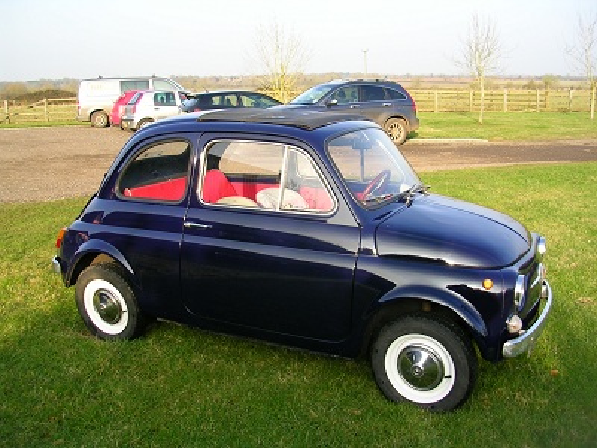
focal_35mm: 38
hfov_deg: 49.0
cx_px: 298
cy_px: 224
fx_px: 655
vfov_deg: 37.7
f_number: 2.8
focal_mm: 5.8
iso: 50
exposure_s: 1/261
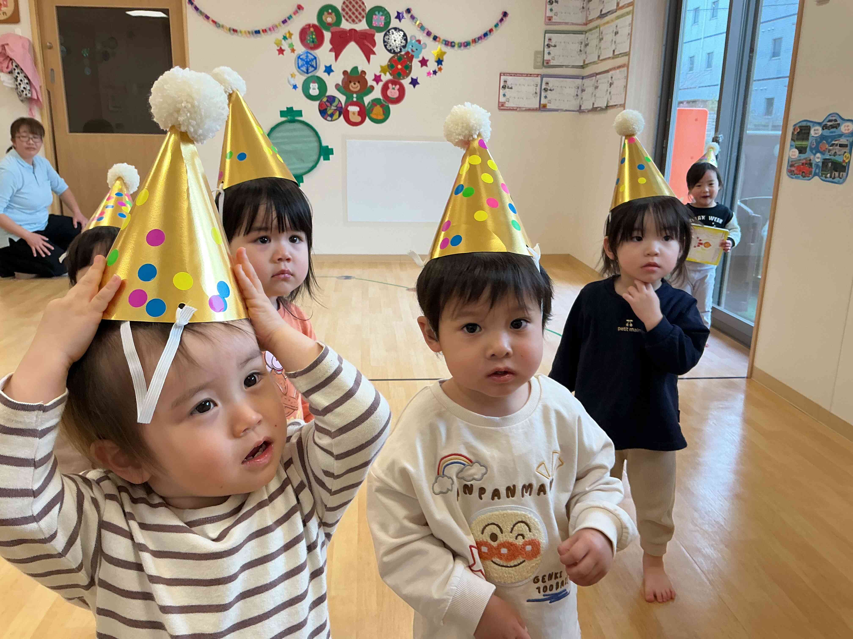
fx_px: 715
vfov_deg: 48.2
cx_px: 426
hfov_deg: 61.7
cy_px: 320
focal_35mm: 29
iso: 40
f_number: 1.8
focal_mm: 3
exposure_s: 1/120
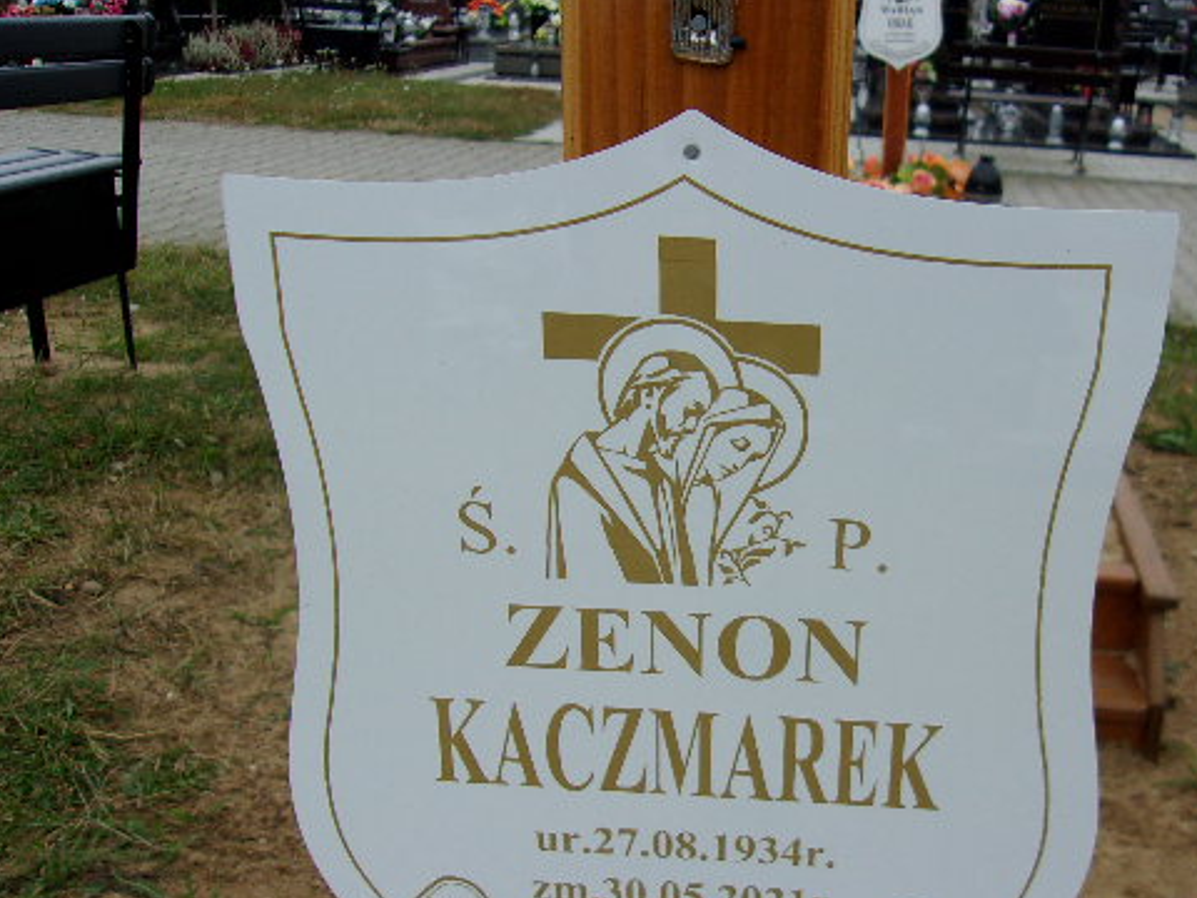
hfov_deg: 50.5
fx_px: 1245
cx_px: 793
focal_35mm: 36
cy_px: 449
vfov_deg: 39.7
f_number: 3
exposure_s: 1/400
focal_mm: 4.9
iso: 80
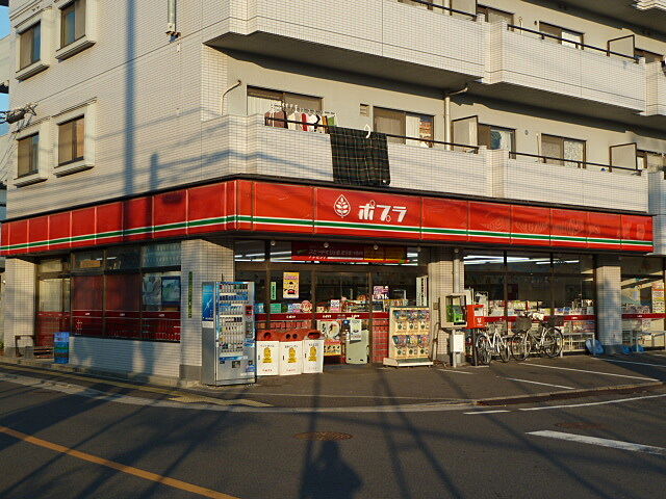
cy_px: 250
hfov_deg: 39.7
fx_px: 924
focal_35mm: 48
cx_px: 333
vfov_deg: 30.3
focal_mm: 7.9
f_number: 4
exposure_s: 1/320
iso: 80
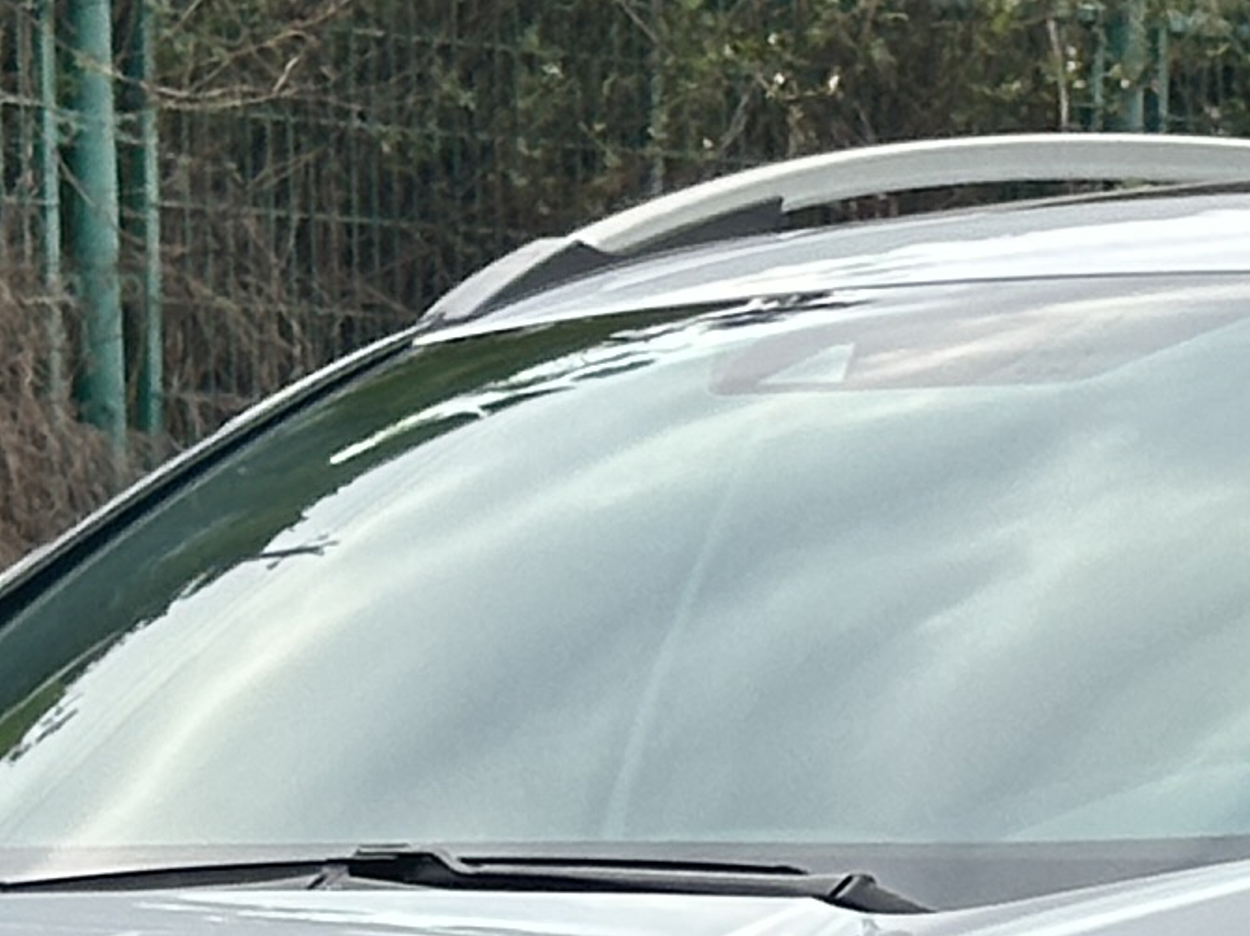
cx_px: 896
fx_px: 10432
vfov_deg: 5.1
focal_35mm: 289
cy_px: 899
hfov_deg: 6.9
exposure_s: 1/1339
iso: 64
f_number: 1.78
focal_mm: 6.86
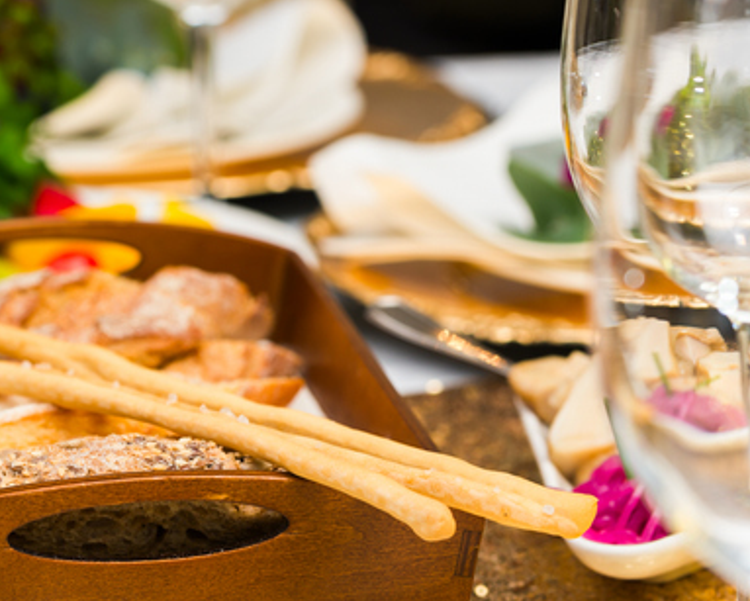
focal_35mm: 186
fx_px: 4132
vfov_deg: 8.3
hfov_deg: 10.4
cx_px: 347
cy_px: 345
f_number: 8
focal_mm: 105
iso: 400
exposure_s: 1/90
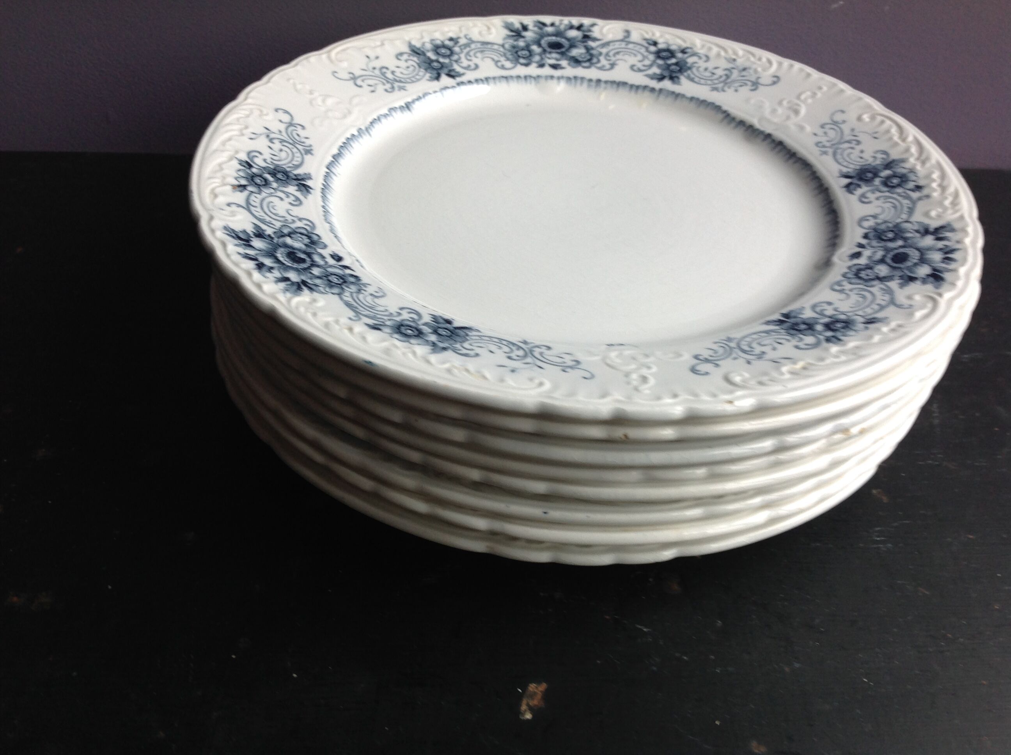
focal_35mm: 35
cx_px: 506
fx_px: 1021
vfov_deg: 40.6
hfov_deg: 52.7
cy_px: 378
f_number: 2.4
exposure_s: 1/15
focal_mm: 4.28
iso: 50
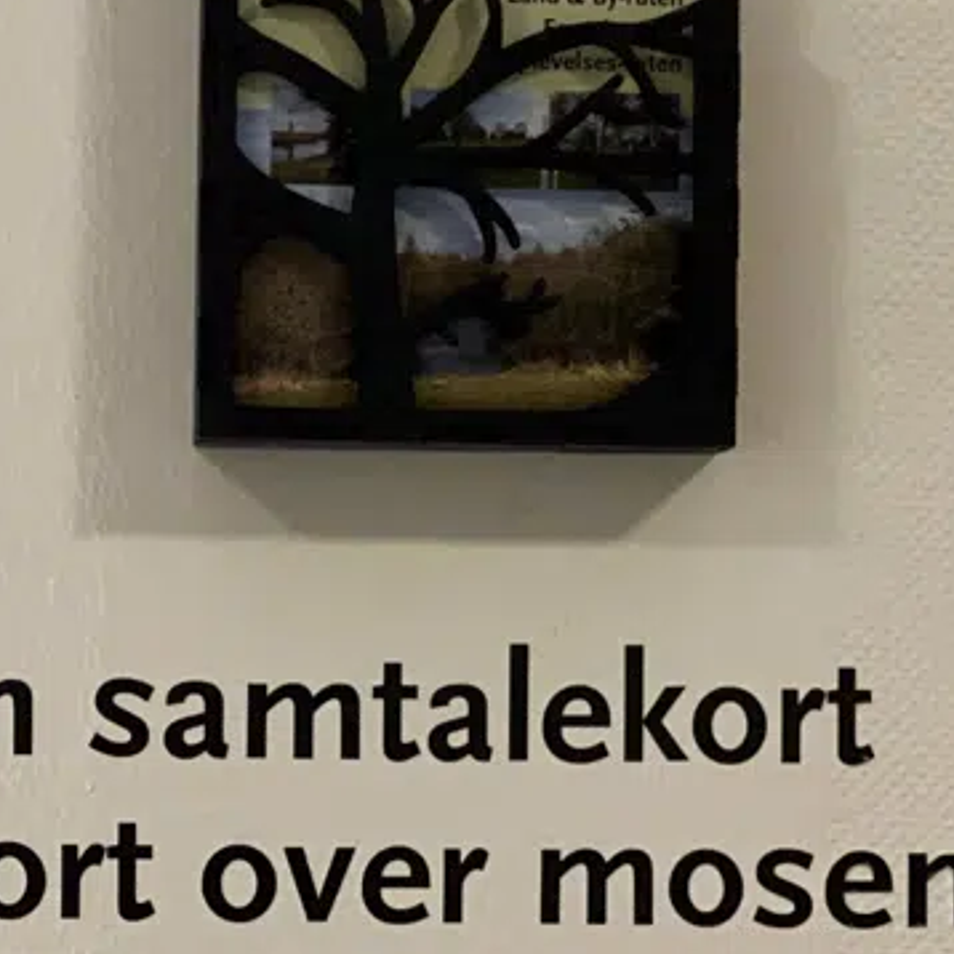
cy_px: 392
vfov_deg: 11.5
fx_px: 4739
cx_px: 288
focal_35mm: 152
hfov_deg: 11.5
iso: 500
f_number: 2.8
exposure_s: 1/14
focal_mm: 9
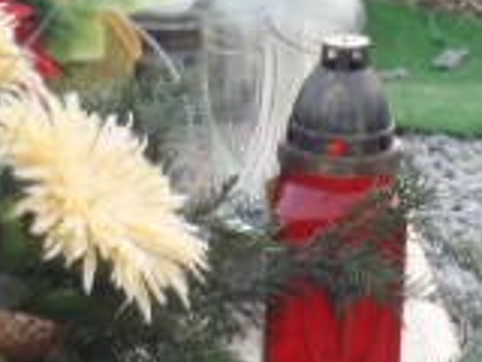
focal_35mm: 408
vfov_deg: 3.6
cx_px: -419
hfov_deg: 4.8
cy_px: 416
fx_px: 5681
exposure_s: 1/100
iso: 160
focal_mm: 18.2
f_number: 5.1
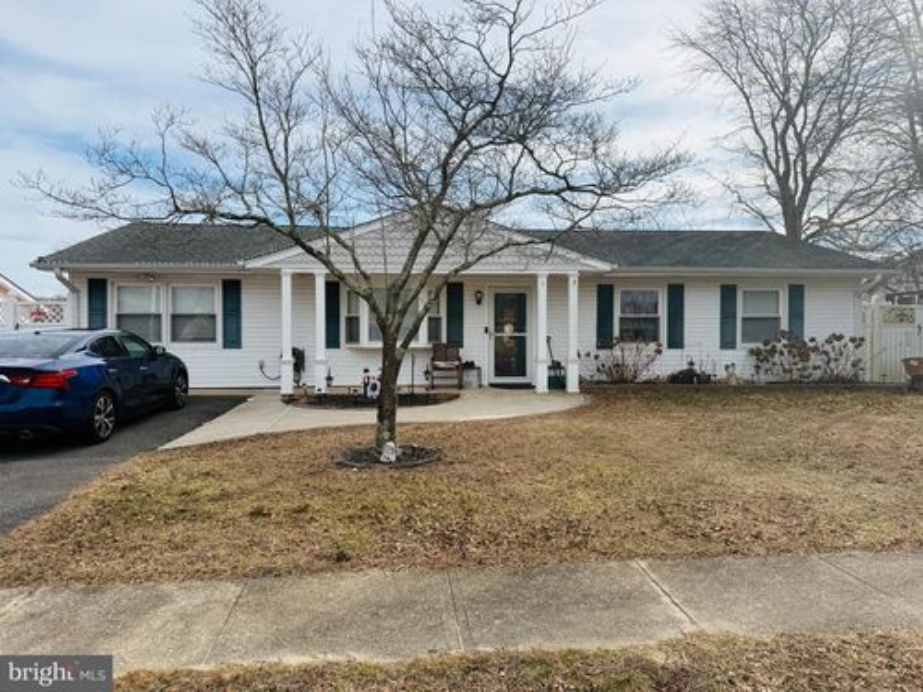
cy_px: 346
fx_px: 640
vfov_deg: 56.8
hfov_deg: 71.6
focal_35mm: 24
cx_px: 462
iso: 80
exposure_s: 1/6173
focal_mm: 6.76
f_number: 1.78
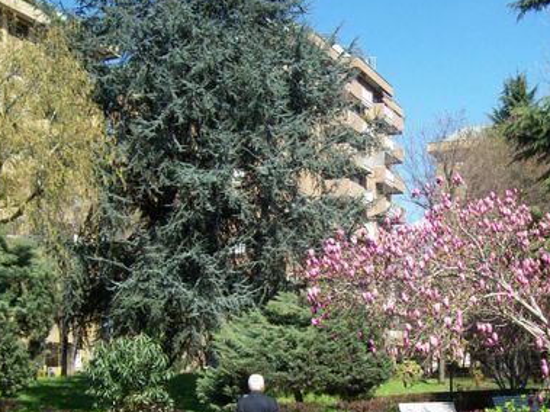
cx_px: 372
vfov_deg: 25.4
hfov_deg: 33.5
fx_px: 905
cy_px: 306
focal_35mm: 57
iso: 80
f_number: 4.8
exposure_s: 1/297
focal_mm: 6
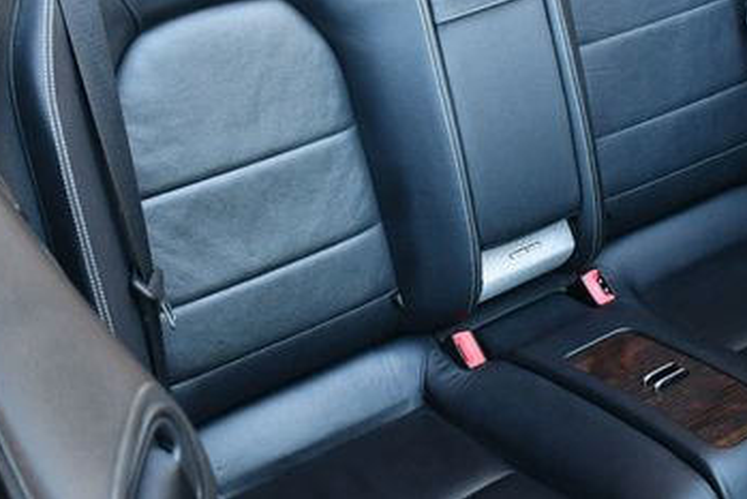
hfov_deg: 30.5
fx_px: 1370
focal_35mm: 66
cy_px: 43
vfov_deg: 20.2
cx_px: 381
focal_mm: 18
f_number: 3.5
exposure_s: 1/160
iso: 800
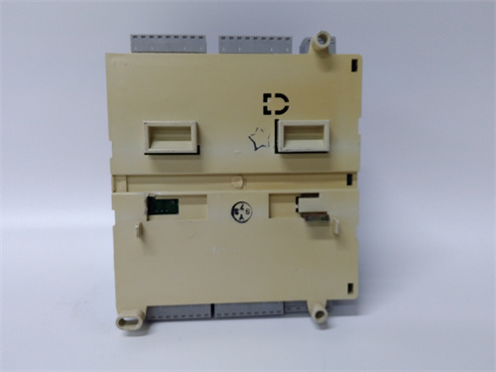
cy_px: 186
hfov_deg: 65.3
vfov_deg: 51.4
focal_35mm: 27
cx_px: 248
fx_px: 387
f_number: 2
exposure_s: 1/33
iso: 199
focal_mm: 3.79
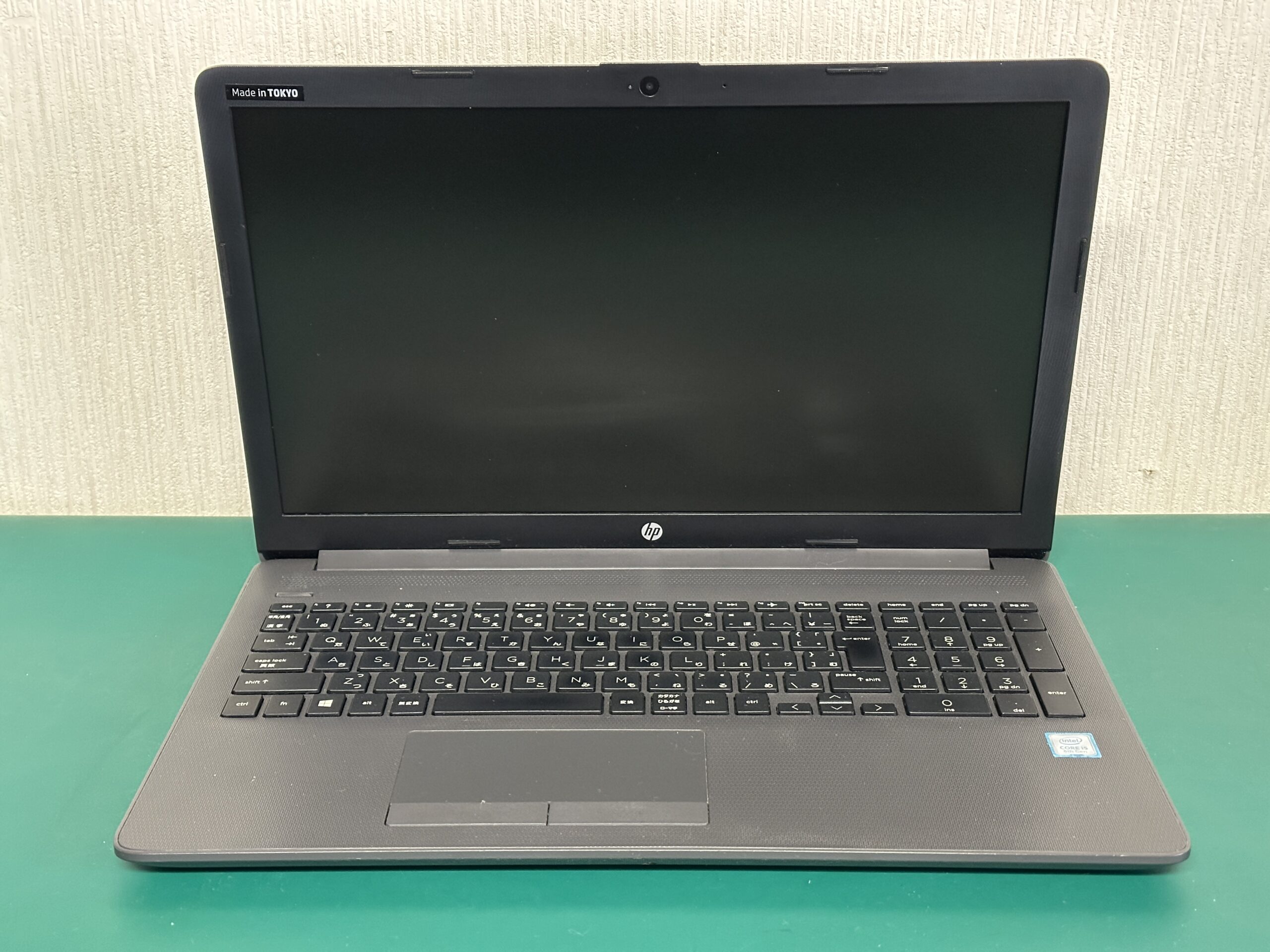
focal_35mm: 48
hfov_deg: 39.7
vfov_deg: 30.3
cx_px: 635
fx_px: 1761
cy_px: 476
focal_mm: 6.86
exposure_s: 1/25
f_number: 1.78
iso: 640
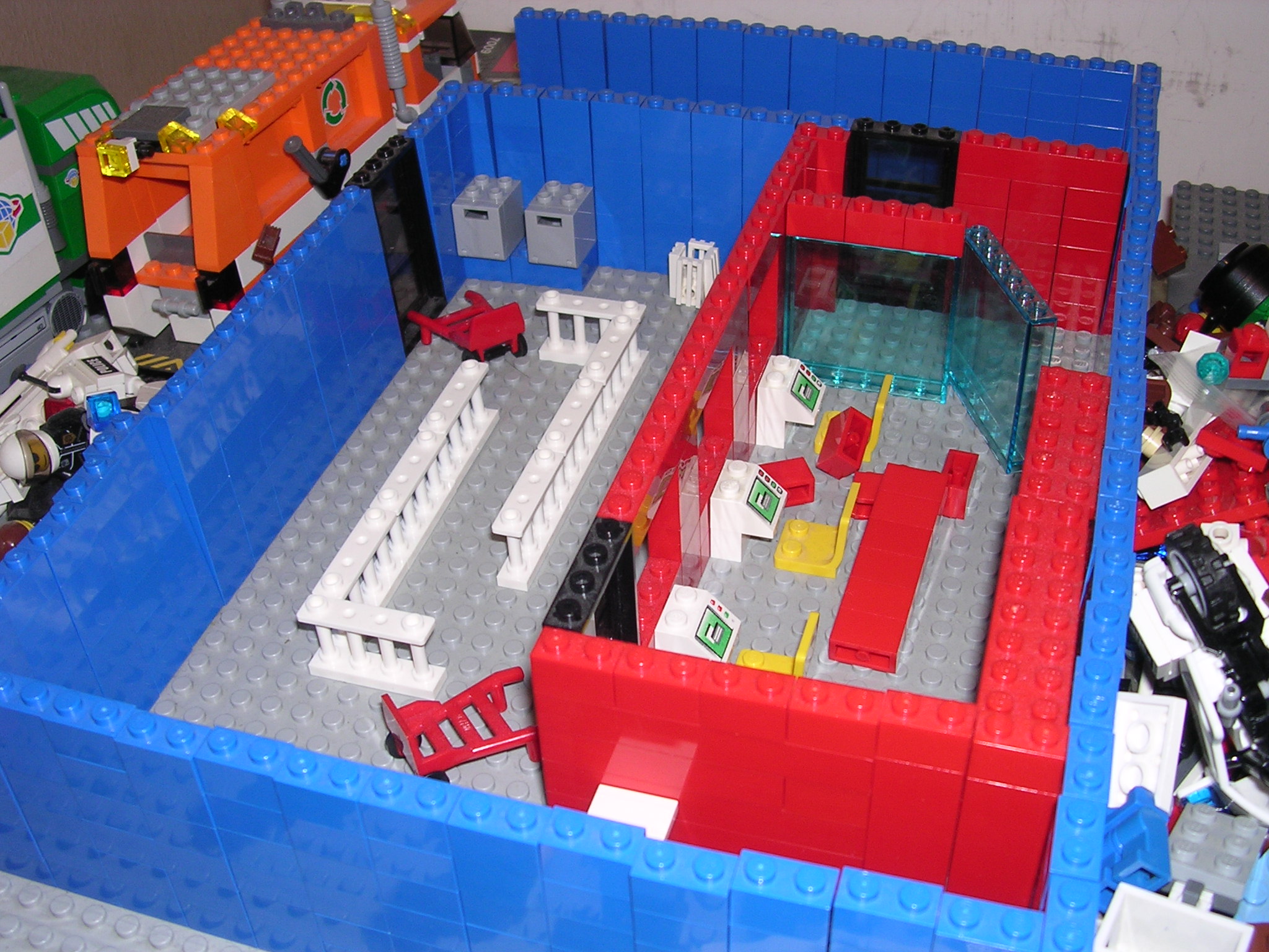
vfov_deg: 37.7
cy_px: 476
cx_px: 634
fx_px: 1393
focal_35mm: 38
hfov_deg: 49.0
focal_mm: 5.8
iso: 100
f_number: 2.8
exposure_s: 1/60.1
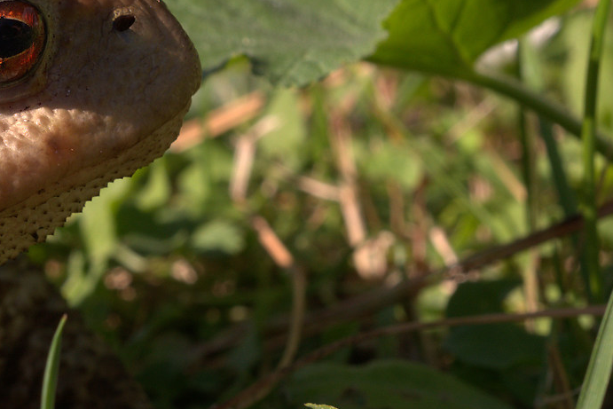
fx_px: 3253
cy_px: 119
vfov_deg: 7.2
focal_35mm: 191
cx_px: -134
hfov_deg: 10.6
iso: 160
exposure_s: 1/160
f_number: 13
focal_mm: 55
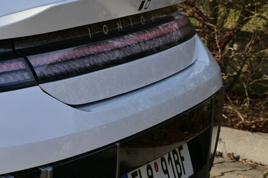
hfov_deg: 12.4
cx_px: -10
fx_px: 1213
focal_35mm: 163
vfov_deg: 8.4
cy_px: 51
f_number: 8
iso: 100
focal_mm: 50
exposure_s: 1/250
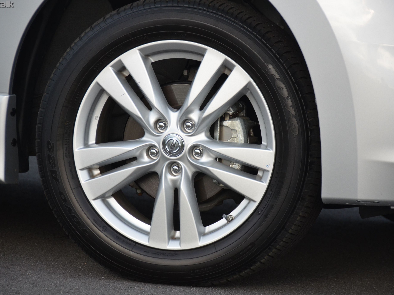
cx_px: 197
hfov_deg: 10.1
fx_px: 2231
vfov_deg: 7.6
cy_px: 148
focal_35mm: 196
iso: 800
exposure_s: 1/1000
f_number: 5.3
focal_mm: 120
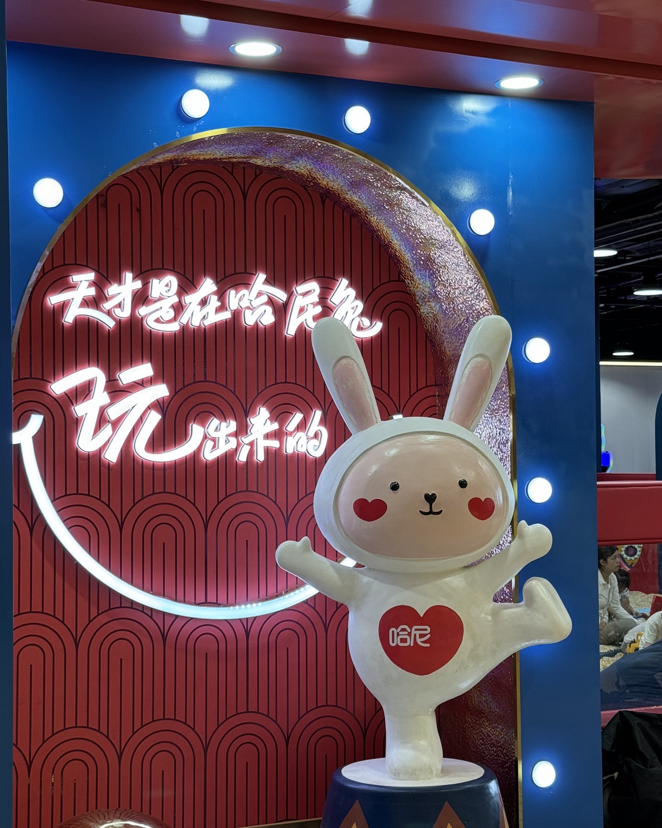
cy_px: 431
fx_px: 1421
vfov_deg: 32.5
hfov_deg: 26.2
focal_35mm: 58
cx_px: 346
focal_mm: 6.76
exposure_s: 1/100
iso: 50
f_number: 1.78
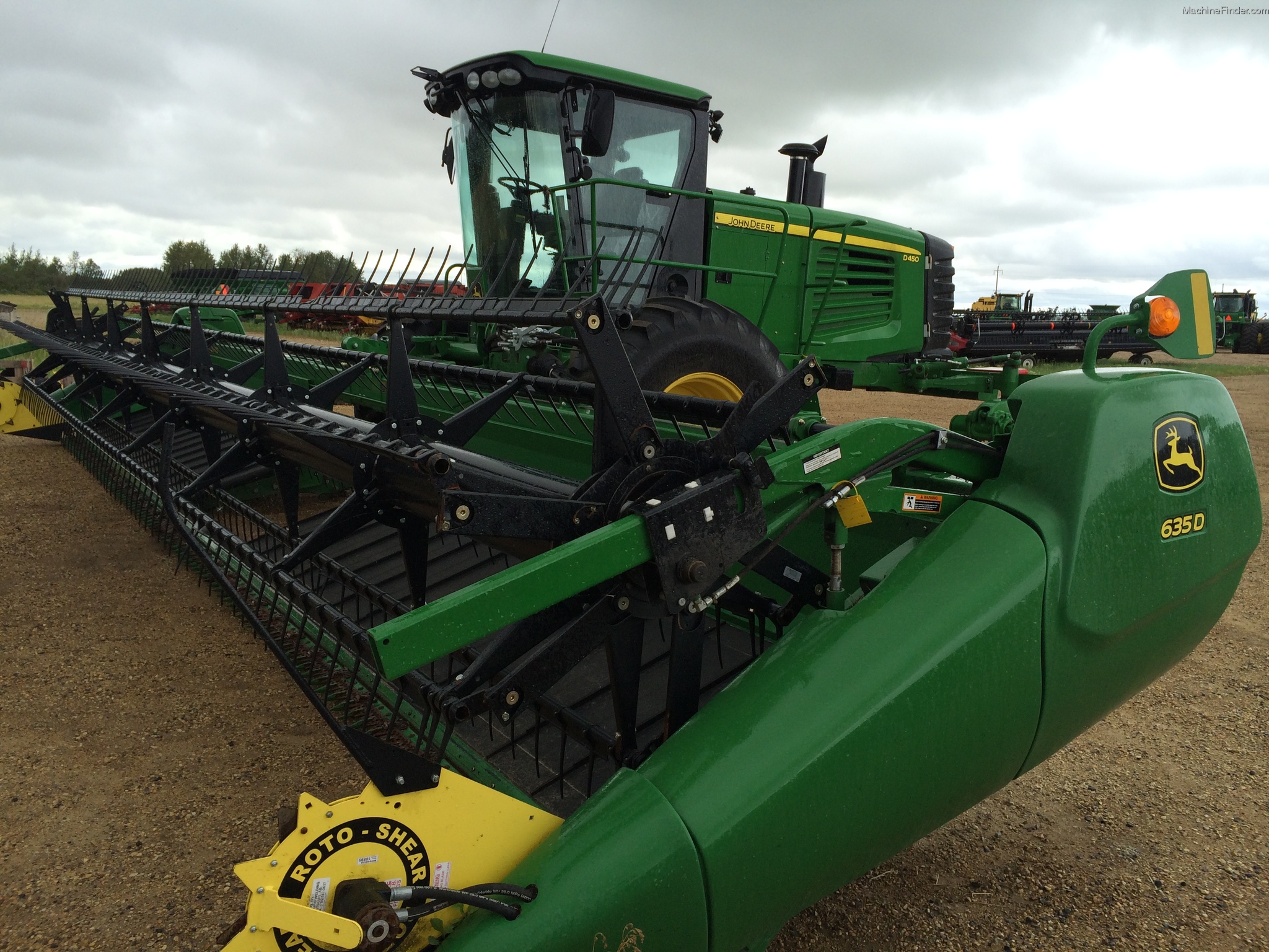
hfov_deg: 60.0
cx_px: 634
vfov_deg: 46.8
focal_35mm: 30
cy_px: 476
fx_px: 1100
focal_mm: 4.12
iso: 32
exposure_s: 1/672
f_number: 2.2
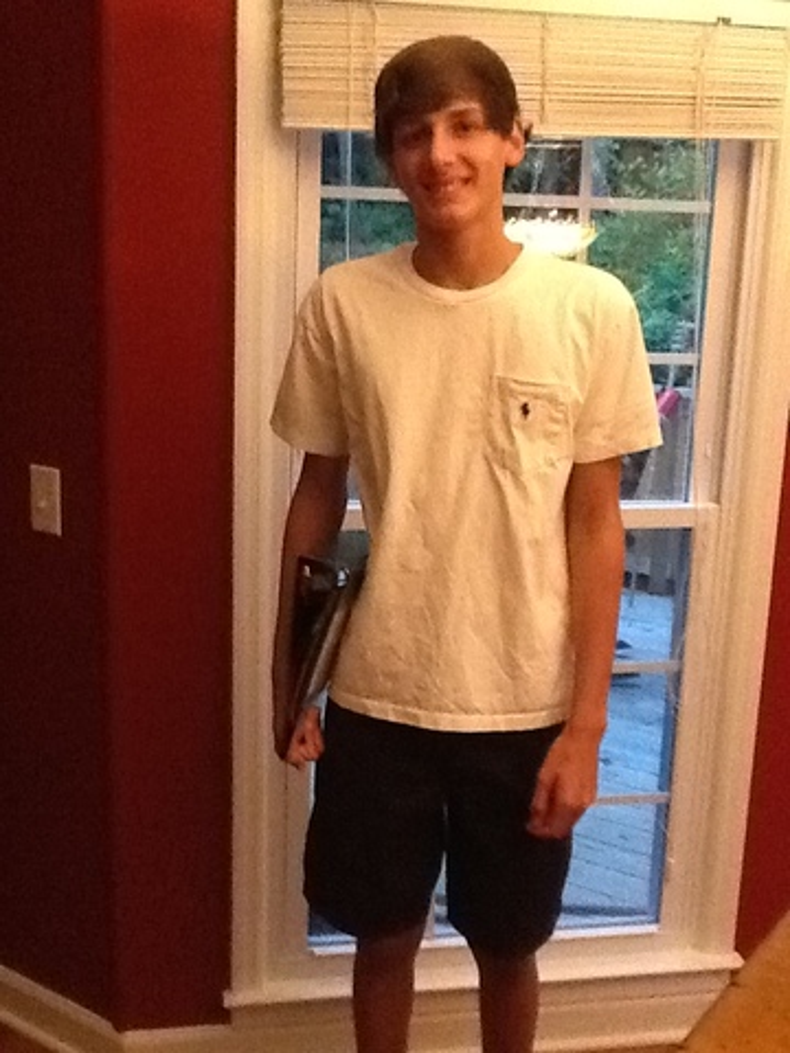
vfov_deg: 56.8
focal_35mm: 32
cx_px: 395
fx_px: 974
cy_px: 526
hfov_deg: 44.2
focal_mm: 2.03
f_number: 2.4
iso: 800
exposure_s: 1/15
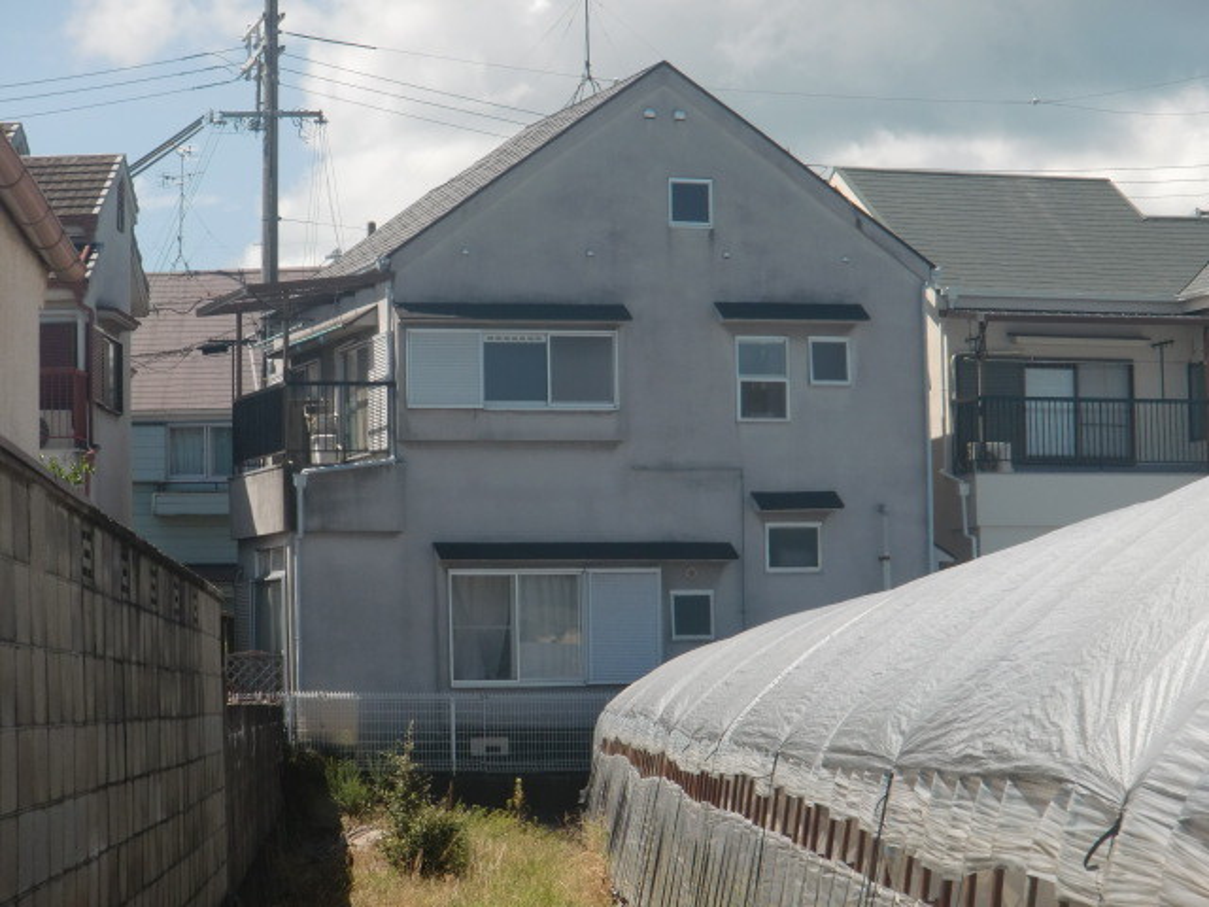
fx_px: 3982
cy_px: 454
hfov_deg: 17.3
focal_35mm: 114
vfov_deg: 13.0
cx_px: 604
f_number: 5.4
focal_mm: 19.98
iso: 64
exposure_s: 1/320
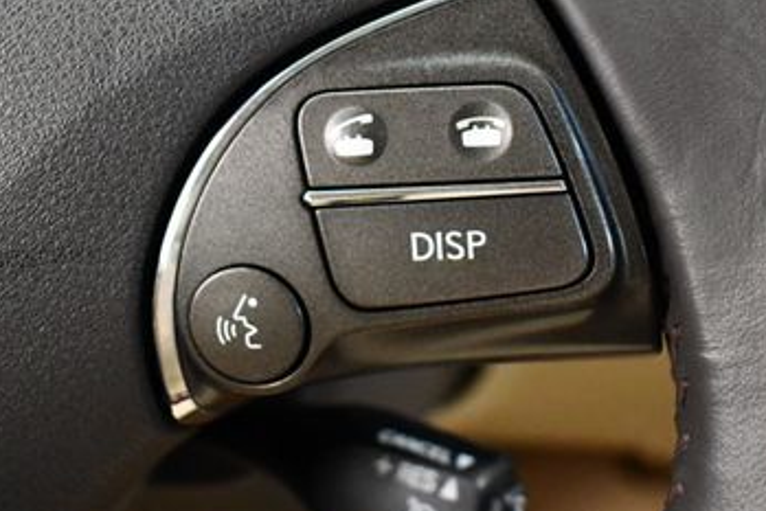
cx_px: 406
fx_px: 1405
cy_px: 136
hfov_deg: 30.5
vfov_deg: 20.5
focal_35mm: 66
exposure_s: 1/100
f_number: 3.5
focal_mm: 18
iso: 3200
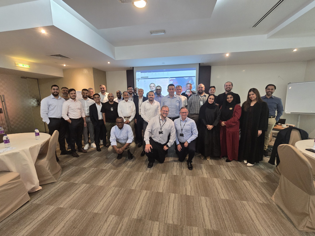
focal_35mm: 13
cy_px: 118
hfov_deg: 106.2
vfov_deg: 89.9
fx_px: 118
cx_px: 158
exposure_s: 1/60
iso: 400
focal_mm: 2.2
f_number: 2.2
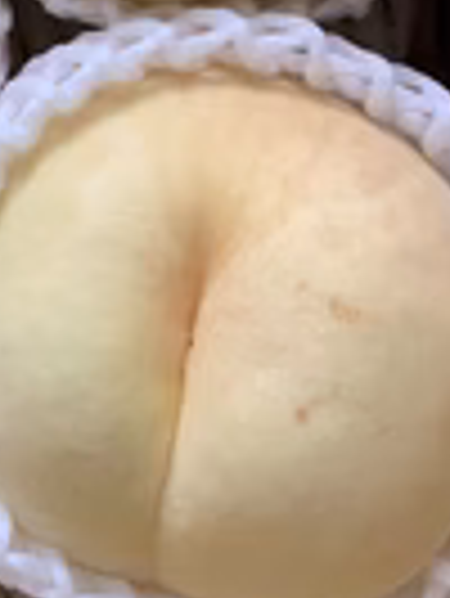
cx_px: -45
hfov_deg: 16.5
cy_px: 117
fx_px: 1506
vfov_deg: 22.2
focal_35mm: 87
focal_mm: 3
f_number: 1.8
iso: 100
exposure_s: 1/60
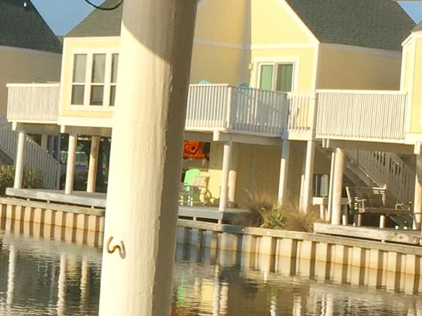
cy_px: 142
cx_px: -87
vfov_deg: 11.9
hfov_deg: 15.2
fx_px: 1524
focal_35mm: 125
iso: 32
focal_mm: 4.15
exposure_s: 1/2639
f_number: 2.2
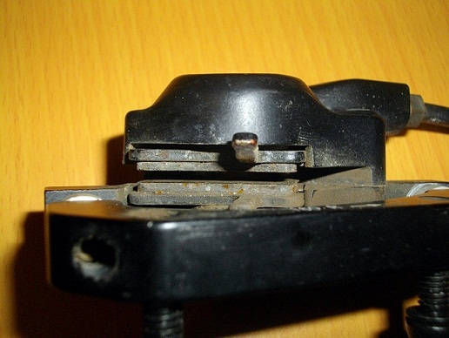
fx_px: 506
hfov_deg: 47.8
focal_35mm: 39
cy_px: 169
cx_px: 224
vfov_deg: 36.9
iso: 200
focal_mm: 7.1
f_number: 3.2
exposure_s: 1/60
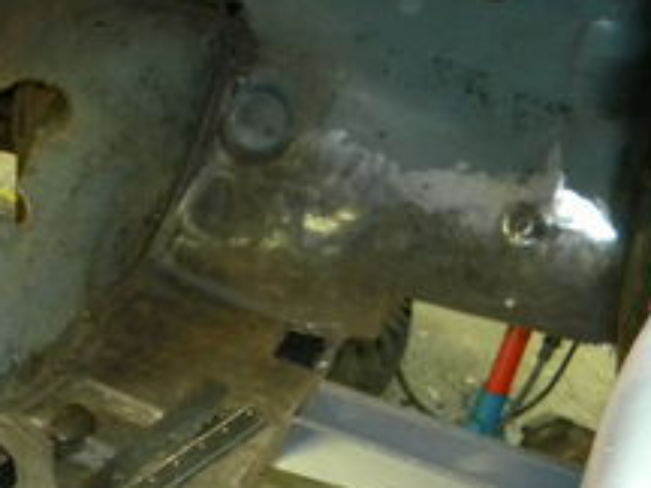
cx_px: -295
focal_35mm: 83
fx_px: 1561
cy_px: 455
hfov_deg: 20.5
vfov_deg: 17.5
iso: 400
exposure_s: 1/26
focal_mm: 5
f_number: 3.5
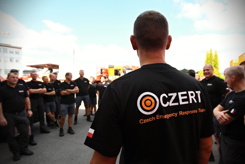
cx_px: 122
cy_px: 82
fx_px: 123
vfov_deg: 67.4
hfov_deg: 90.0
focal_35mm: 18
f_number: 3.8
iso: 800
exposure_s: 1/2500
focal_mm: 12
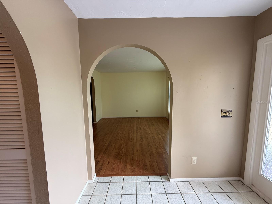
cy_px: 102
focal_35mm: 14
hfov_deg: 102.1
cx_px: 136
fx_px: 110
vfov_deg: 85.7
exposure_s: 1/99
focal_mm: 2.22
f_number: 2.2
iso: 200
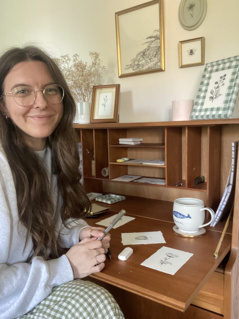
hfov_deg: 46.8
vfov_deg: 60.0
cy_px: 160
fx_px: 276
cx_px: 120
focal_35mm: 30
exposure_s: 1/30
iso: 640
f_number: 2.2
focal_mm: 2.71
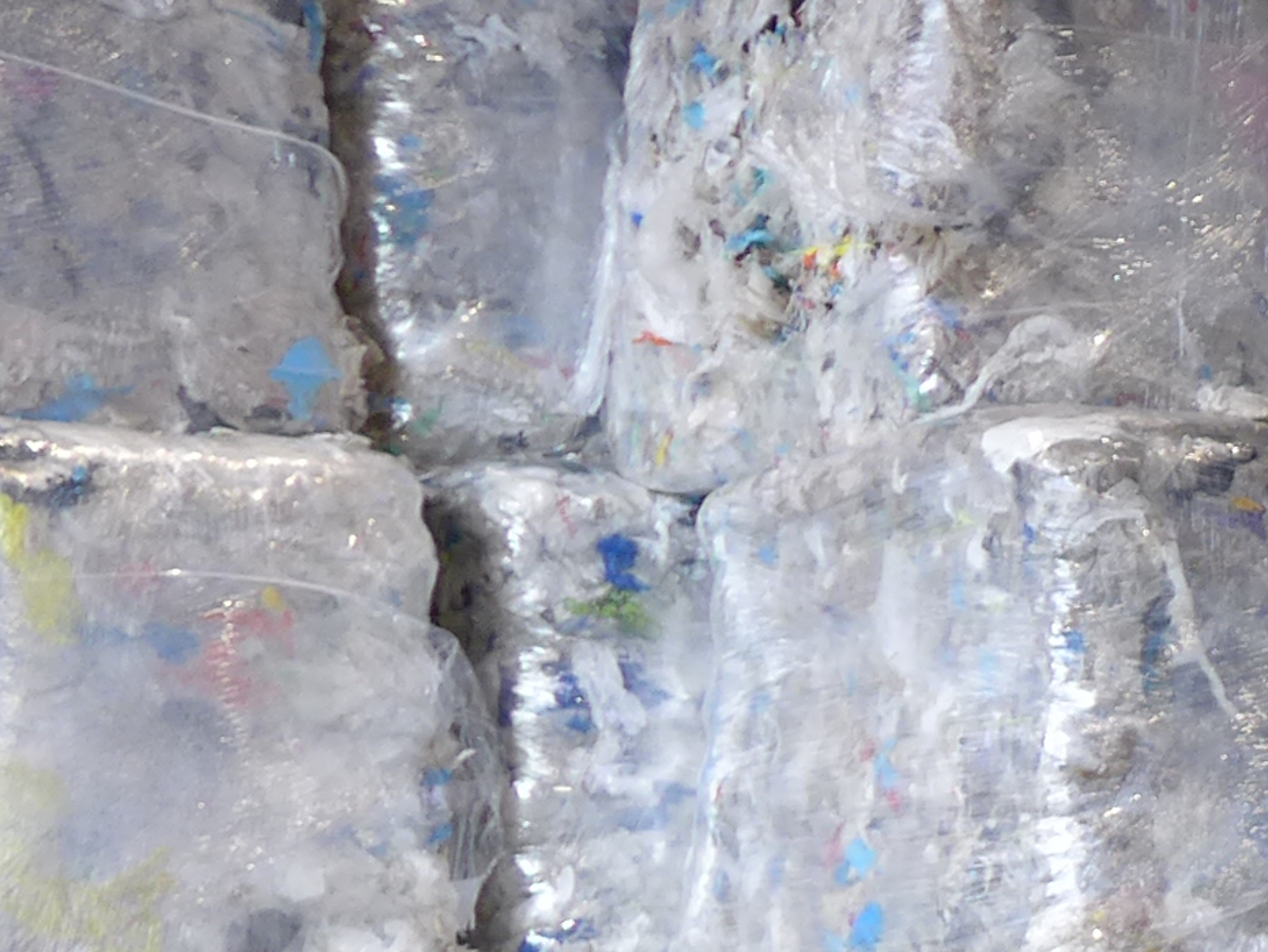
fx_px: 3445
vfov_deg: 15.7
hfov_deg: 17.0
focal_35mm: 94
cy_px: 603
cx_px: 2324
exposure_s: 1/60
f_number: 1.4
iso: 80
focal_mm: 4.7
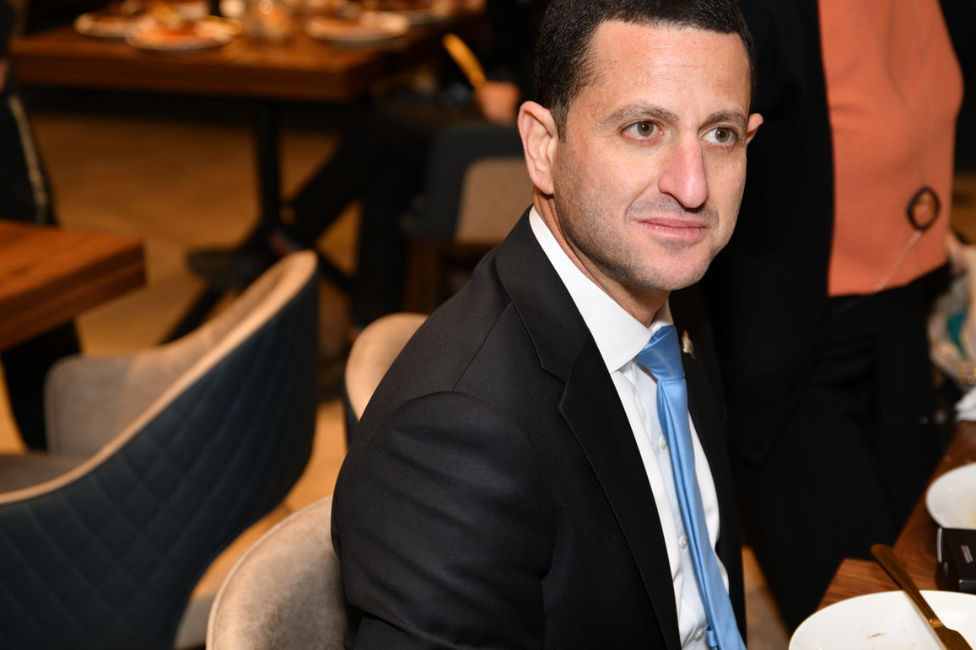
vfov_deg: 18.2
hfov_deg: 26.9
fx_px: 2033
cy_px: 310
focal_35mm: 75
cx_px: 579
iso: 640
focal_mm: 62
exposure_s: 1/250
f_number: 3.5
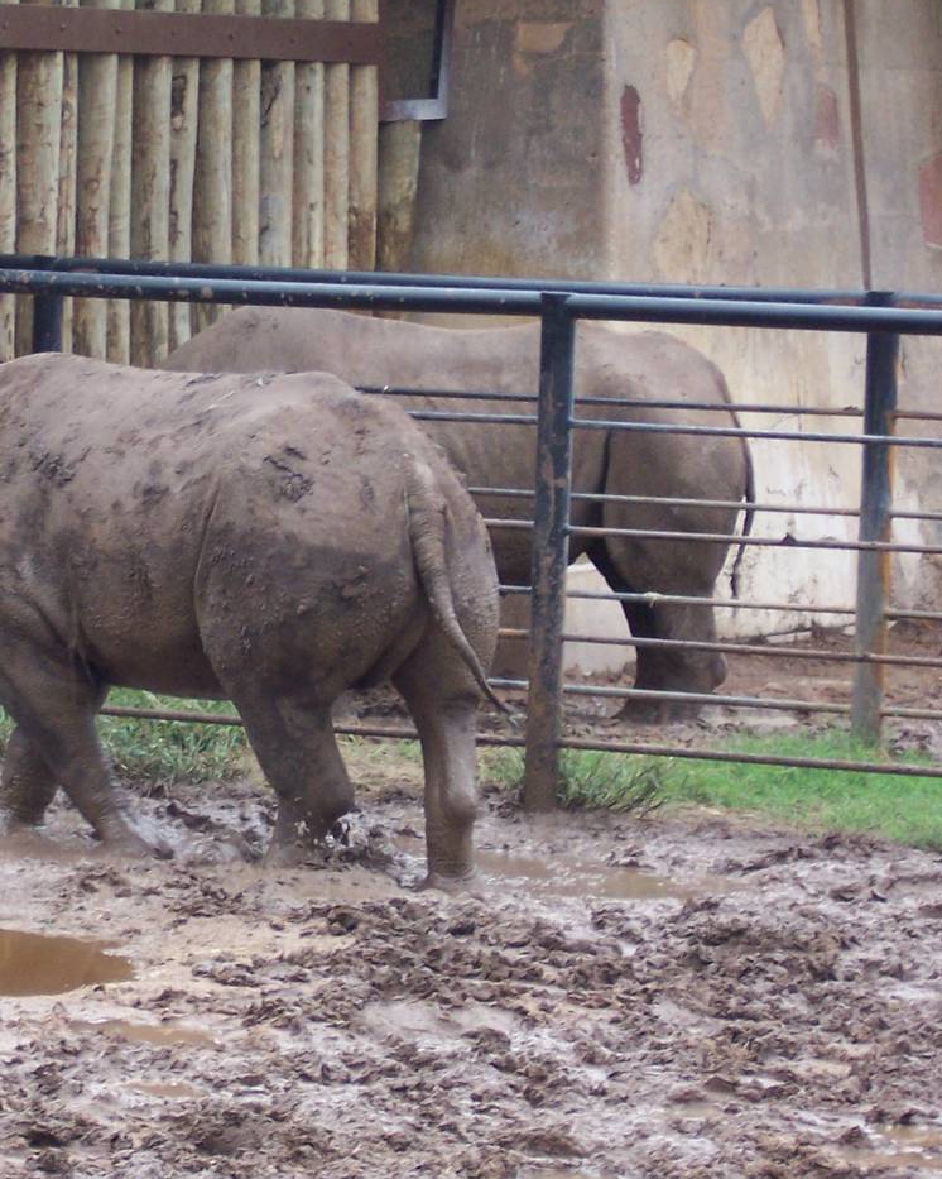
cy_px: 565
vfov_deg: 8.7
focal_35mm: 221
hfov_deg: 7.0
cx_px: 101
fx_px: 7704
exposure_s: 1/125
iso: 140
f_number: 4.8
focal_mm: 22
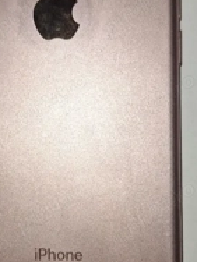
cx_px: 68
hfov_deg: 29.5
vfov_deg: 38.9
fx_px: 372
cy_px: 125
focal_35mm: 49
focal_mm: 5.54
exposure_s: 1/1000
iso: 40
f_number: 1.8
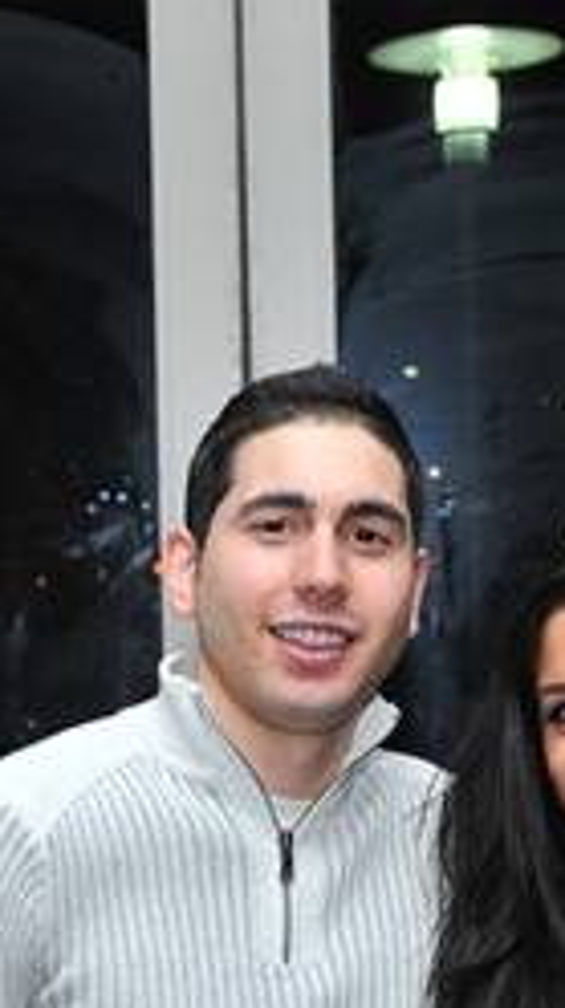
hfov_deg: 12.9
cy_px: 732
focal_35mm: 93
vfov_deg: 22.8
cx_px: 138
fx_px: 2484
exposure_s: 1/100
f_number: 6.3
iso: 1000
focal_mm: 40
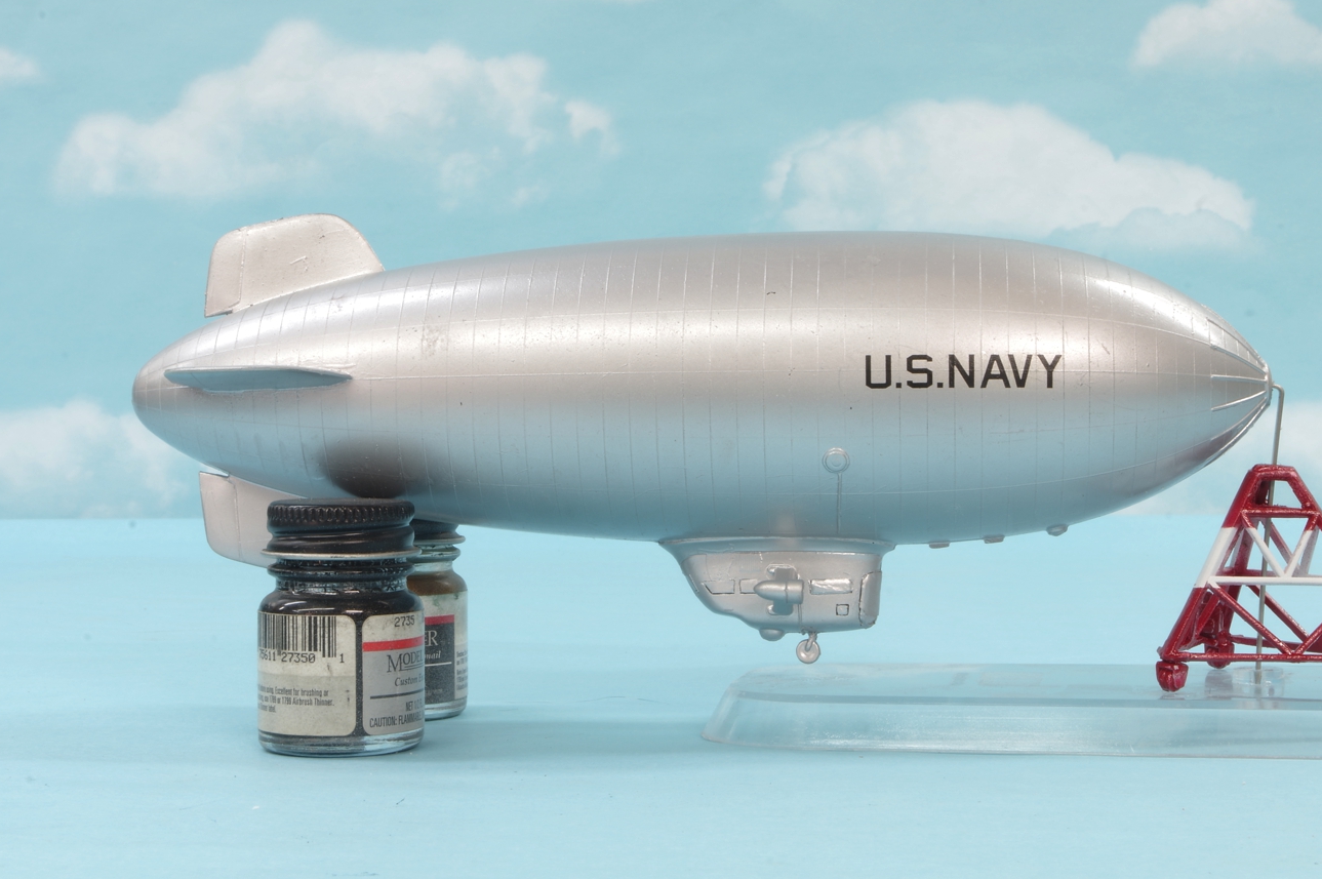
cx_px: 686
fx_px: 2642
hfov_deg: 28.1
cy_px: 376
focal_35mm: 72
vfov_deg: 18.9
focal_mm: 39
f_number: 32
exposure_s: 6
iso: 100
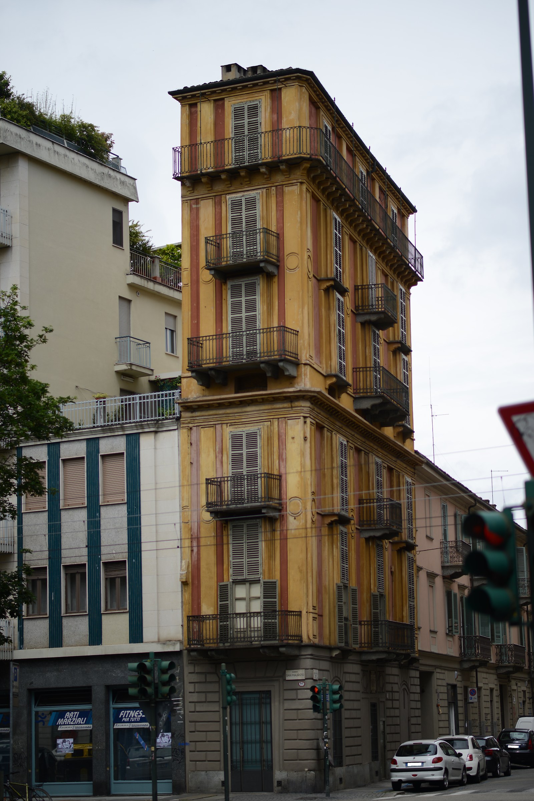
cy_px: 400
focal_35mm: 85
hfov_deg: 16.1
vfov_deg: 23.9
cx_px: 267
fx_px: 1890
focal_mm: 85
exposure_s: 1/5000
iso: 100
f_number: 1.8
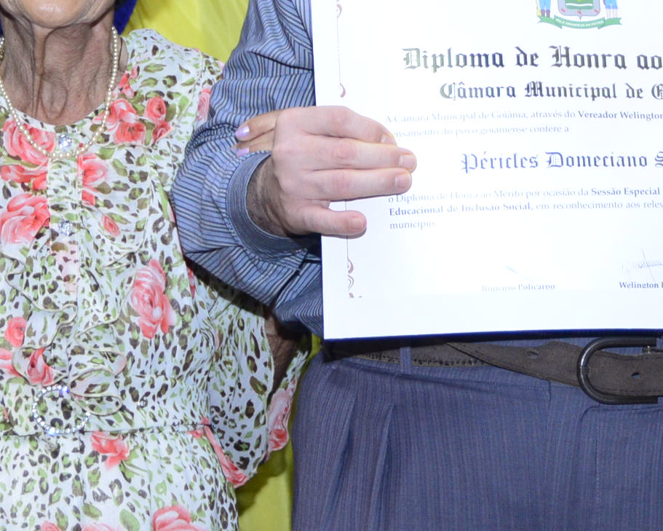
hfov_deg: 12.4
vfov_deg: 9.9
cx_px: 239
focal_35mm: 155
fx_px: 3042
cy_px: 4
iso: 1600
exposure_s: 1/125
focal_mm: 50
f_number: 5.6
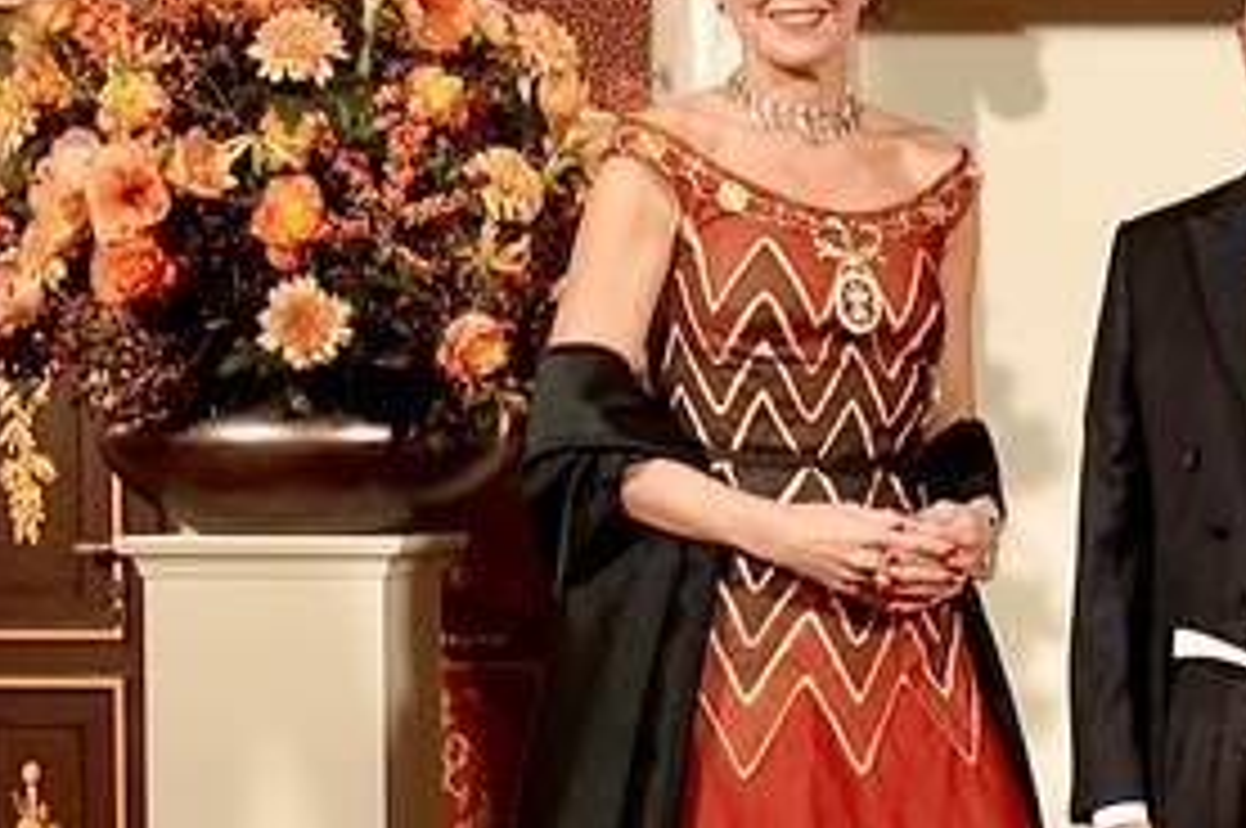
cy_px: 637
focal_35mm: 99
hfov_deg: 19.3
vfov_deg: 13.7
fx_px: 3422
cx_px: 1561
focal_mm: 12.04
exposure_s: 1/40
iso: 640
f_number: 2.8
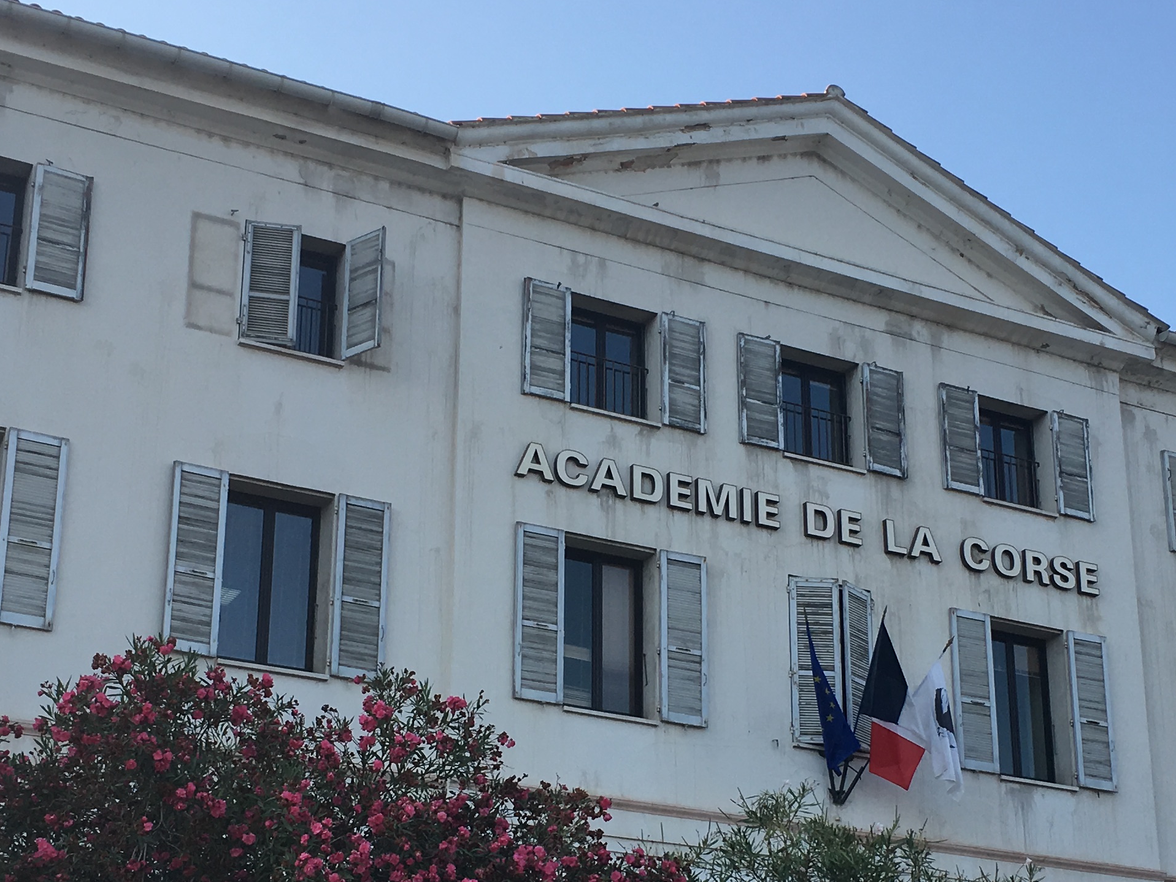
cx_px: 624
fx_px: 2072
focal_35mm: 61
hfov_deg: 31.7
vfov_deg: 23.8
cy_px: 651
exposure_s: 1/818
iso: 25
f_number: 2.2
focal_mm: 4.15
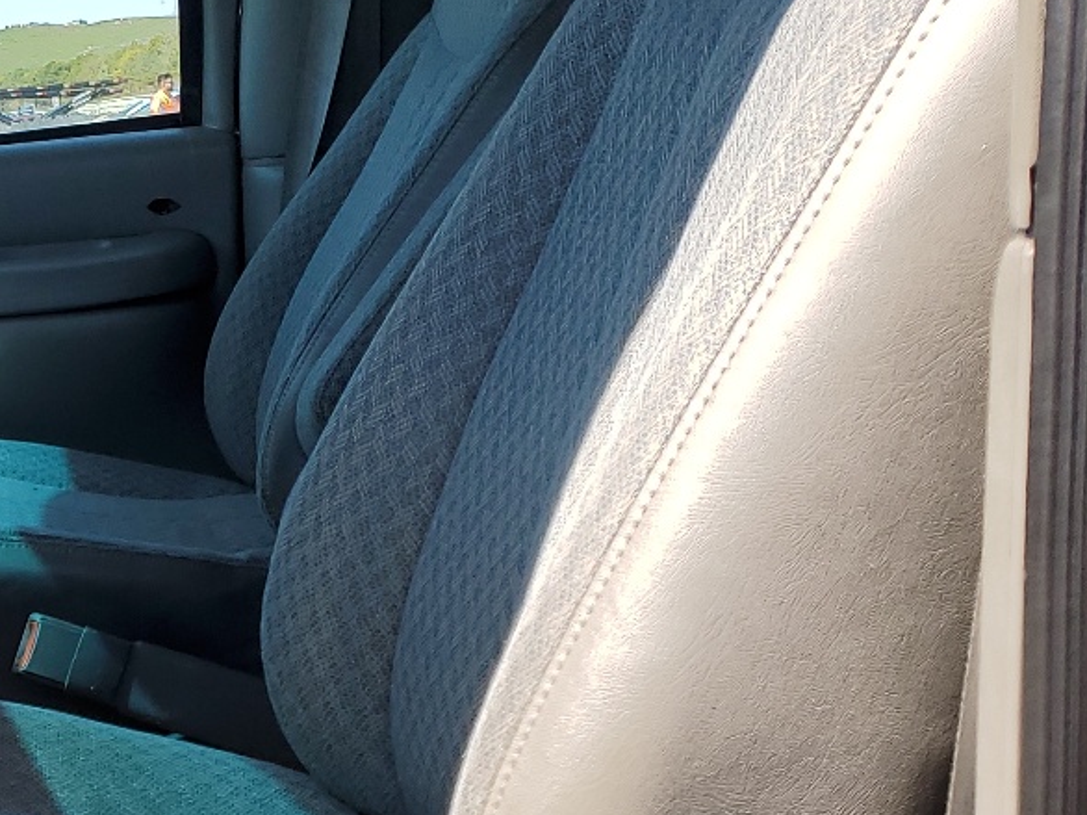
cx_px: -299
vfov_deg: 20.5
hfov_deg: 24.2
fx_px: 2229
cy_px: 639
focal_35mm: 71
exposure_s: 1/1111
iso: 50
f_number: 1.5
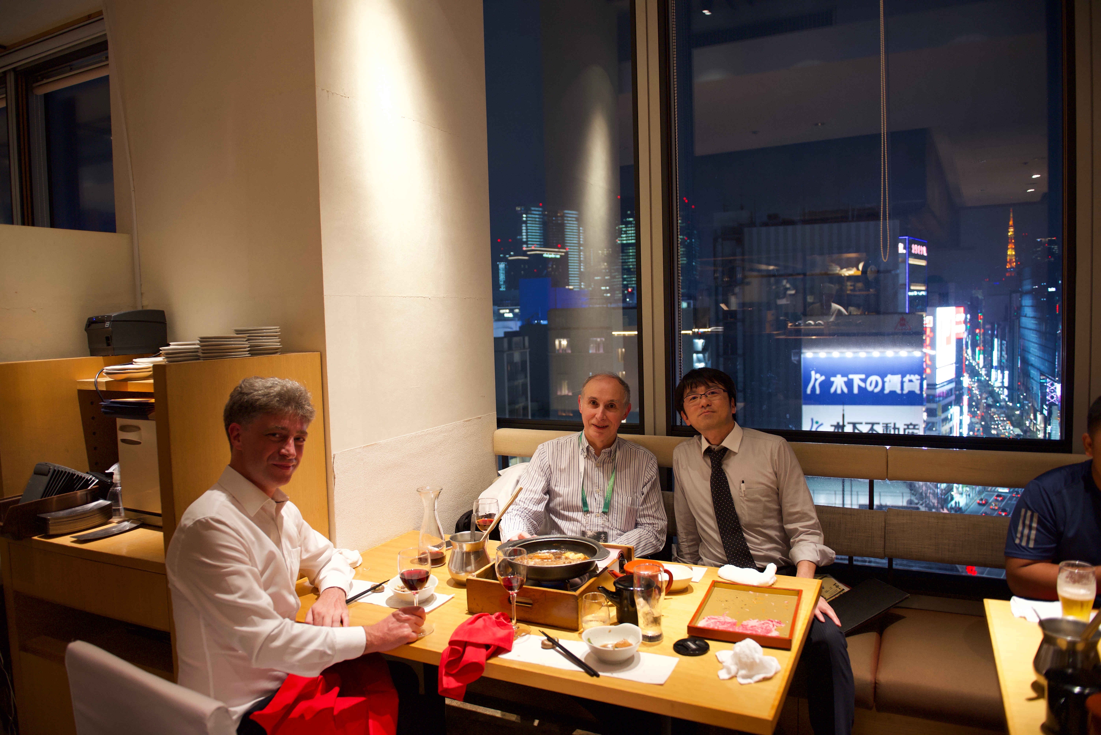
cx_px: 550
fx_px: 734
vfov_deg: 53.2
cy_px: 368
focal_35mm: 24
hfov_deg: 73.7
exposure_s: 1/60
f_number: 3.2
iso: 1600
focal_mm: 24
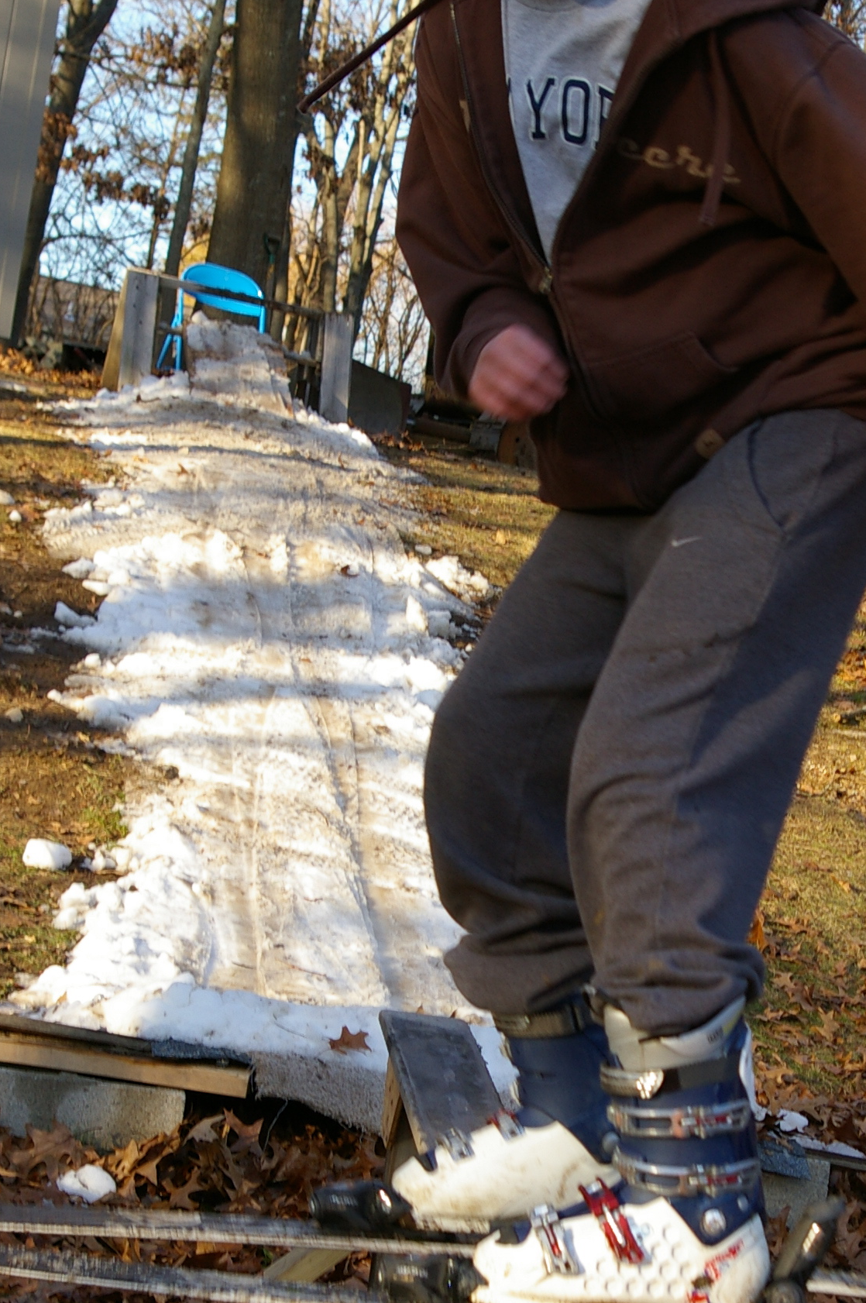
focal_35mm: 94
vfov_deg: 21.6
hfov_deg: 14.4
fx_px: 3395
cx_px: 703
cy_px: 915
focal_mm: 35
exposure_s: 1/125
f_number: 6.7
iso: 200
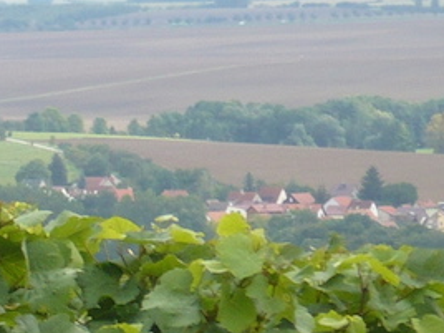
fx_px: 5733
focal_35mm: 447
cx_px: -139
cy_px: 316
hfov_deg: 4.4
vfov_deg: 3.3
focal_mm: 17.4
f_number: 5
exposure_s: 1/160
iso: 100
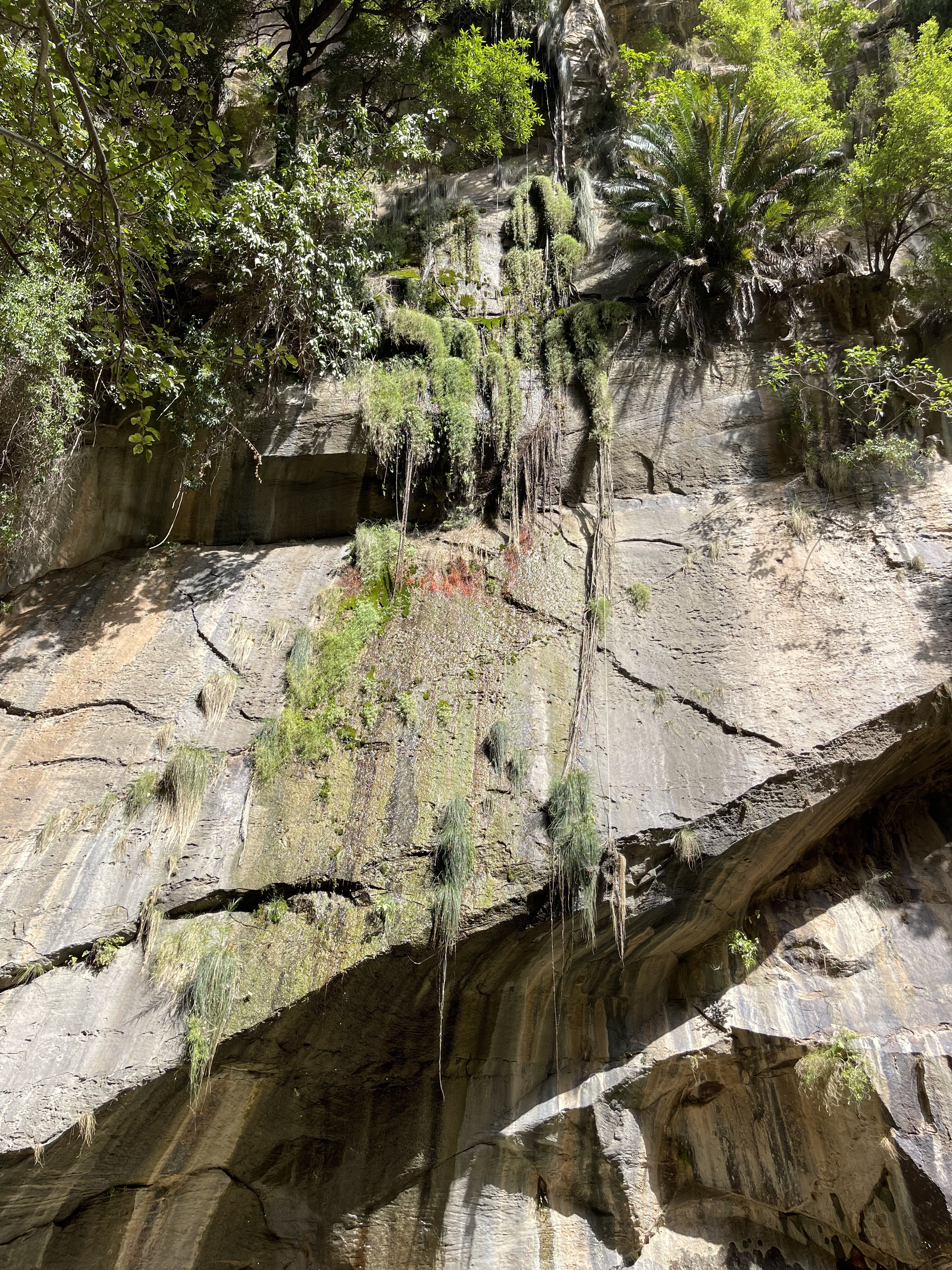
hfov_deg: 53.1
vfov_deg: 67.3
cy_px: 635
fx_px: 953
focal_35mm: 26
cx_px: 476
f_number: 1.6
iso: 32
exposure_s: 1/1225
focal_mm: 5.1
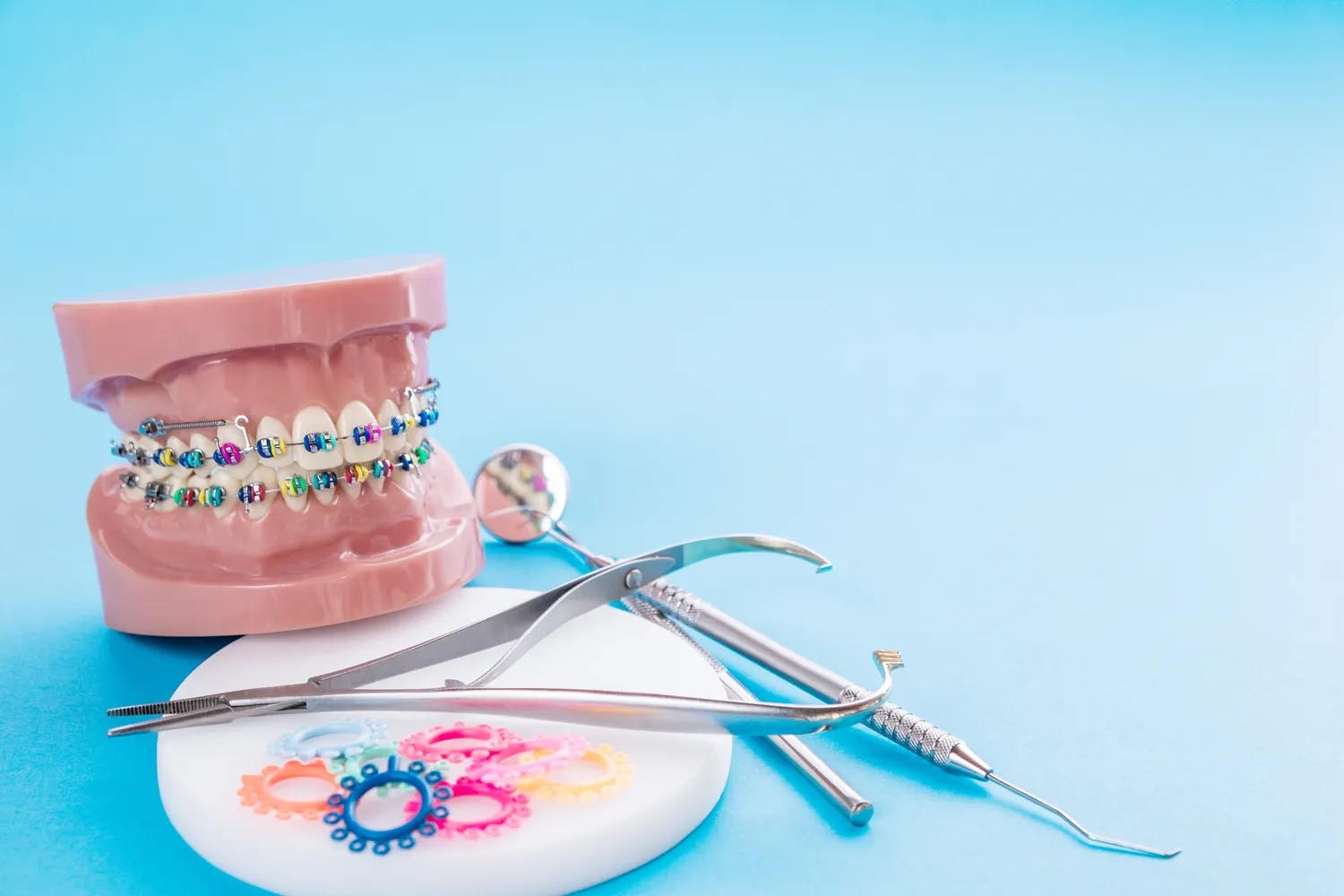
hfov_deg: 38.9
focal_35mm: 51
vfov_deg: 26.5
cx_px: 672
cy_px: 448
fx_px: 1904
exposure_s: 1/13
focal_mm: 34.3
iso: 800
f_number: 5.6
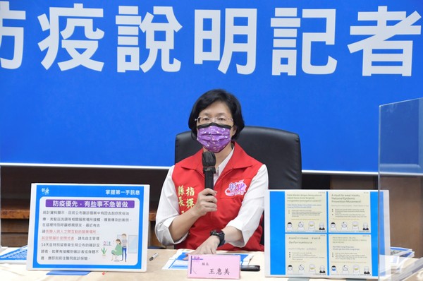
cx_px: 212
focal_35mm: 120
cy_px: 140
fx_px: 1408
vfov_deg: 11.4
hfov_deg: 17.1
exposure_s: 1/125
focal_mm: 80
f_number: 5.6
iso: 2000
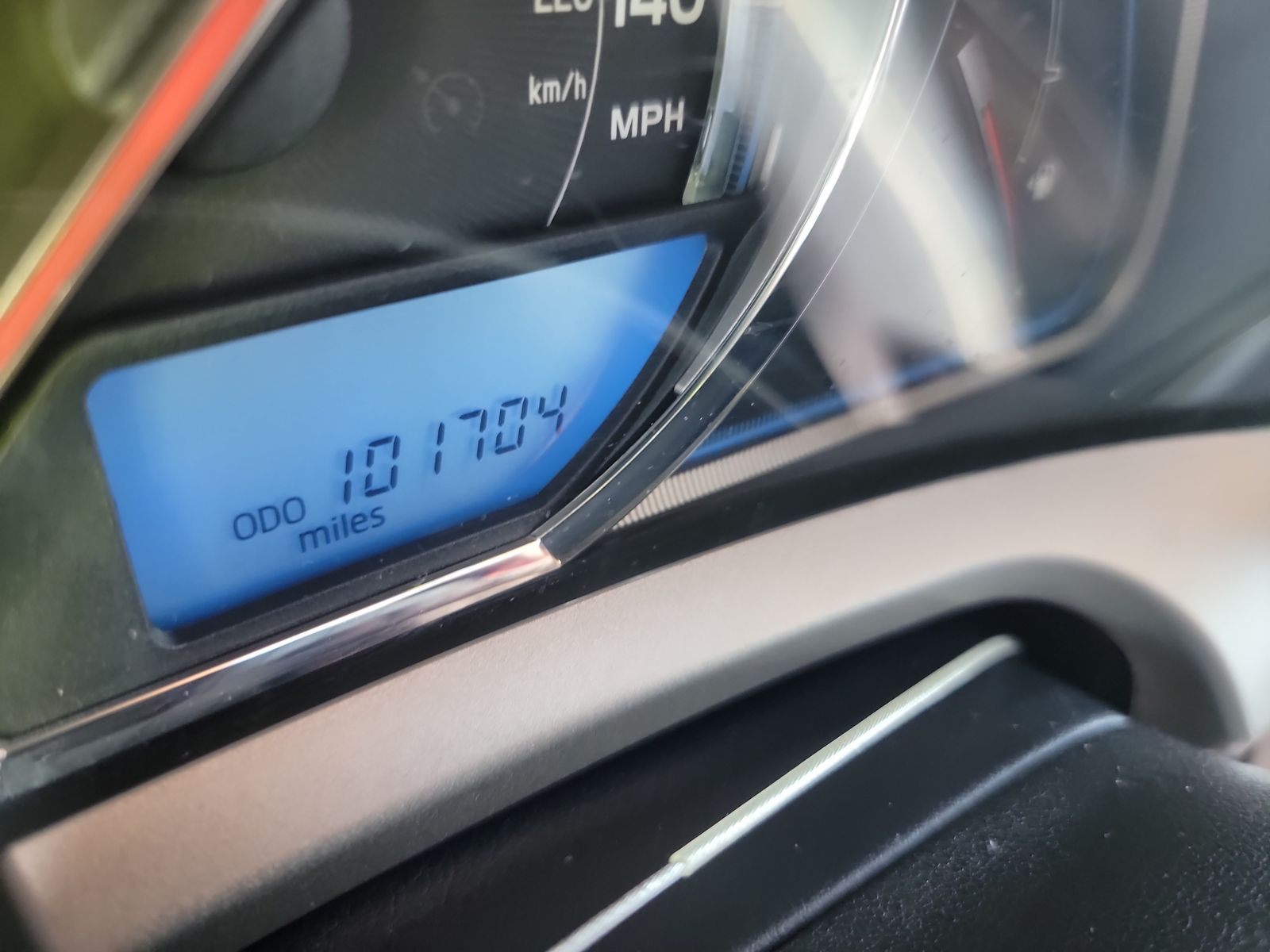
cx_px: 635
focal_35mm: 24
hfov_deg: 71.6
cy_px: 476
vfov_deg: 56.8
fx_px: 881
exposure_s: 1/59
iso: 859
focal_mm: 6.7
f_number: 1.8
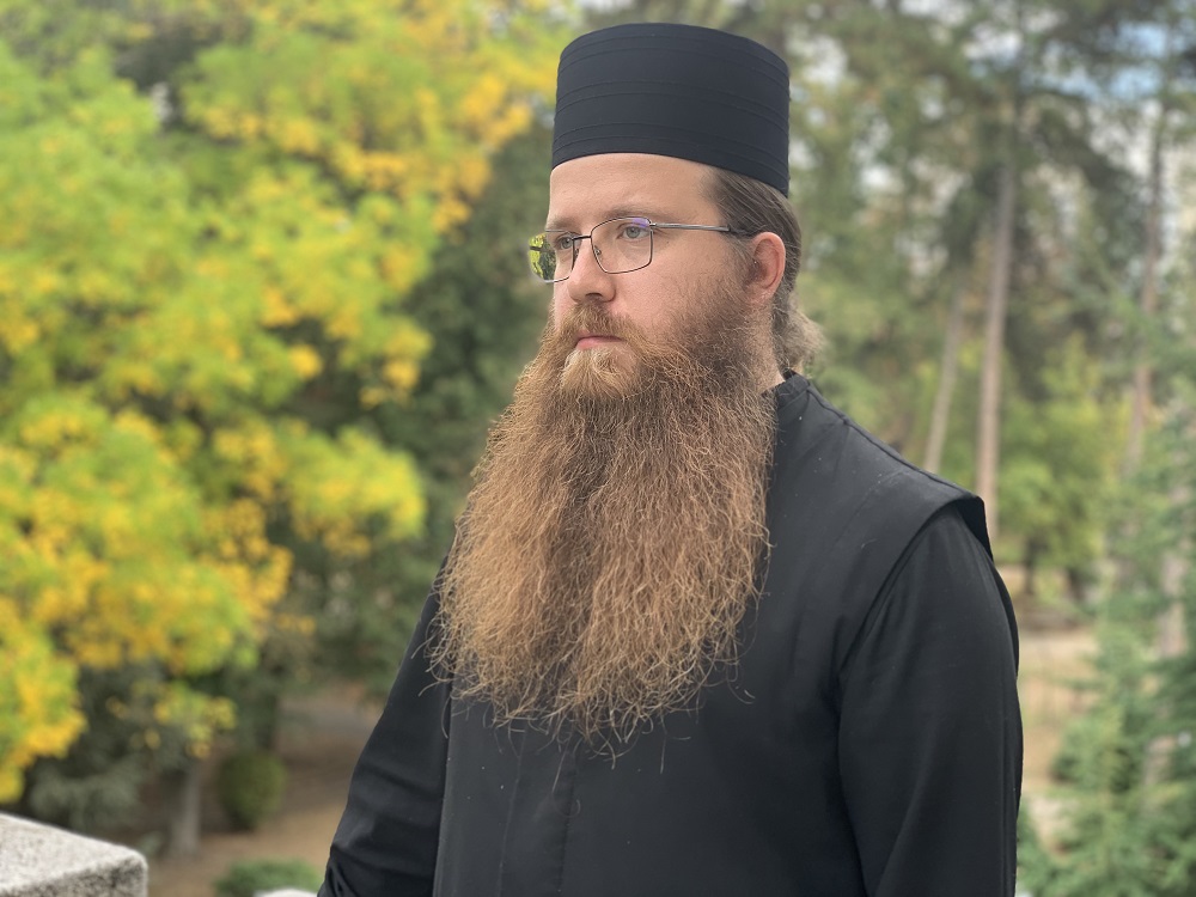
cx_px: 598
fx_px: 1797
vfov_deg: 28.0
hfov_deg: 36.8
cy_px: 448
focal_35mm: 52
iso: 25
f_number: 2.4
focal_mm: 6
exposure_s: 1/122
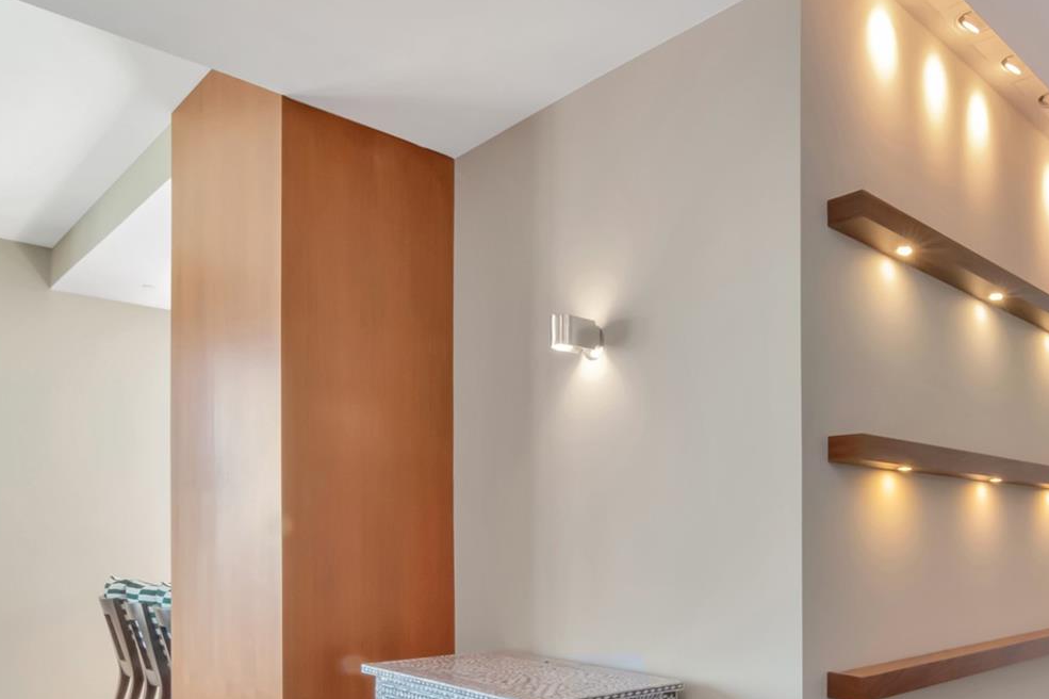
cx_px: 837
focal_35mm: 27
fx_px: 781
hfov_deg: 62.2
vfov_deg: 46.1
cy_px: 544
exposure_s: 1/4
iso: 1250
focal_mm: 11
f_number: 22
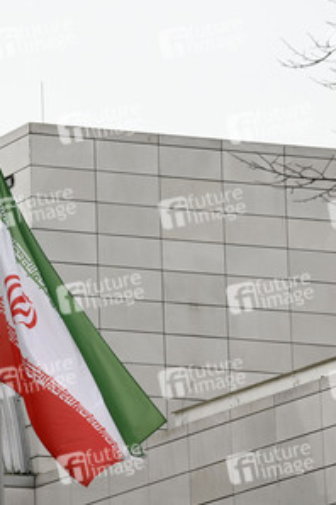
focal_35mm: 303
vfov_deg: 6.8
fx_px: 4242
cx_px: 55
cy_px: 252
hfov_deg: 4.5
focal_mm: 200
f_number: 14
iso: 1600
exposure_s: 1/250
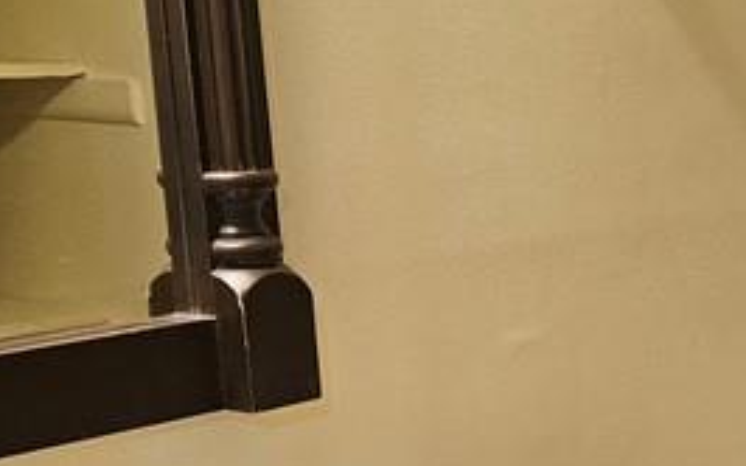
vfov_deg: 13.6
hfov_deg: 20.3
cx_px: 956
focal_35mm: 94
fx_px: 1910
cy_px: 525
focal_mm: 5.4
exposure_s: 1/120
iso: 200
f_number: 1.8
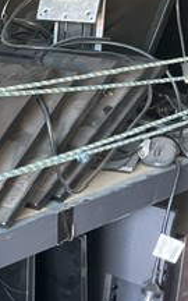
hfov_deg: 12.6
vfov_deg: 22.8
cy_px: 130
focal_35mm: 91
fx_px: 746
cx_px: -188
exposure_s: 1/40
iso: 200
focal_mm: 3
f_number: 1.8
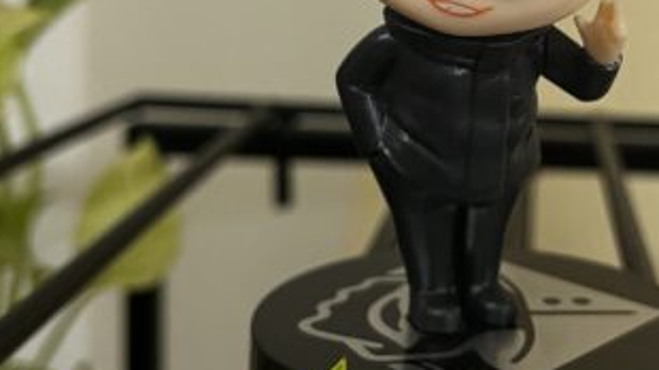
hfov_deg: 33.8
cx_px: 483
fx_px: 1065
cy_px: 56
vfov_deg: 19.4
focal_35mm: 61
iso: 400
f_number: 1.6
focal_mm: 5.1
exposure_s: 1/33
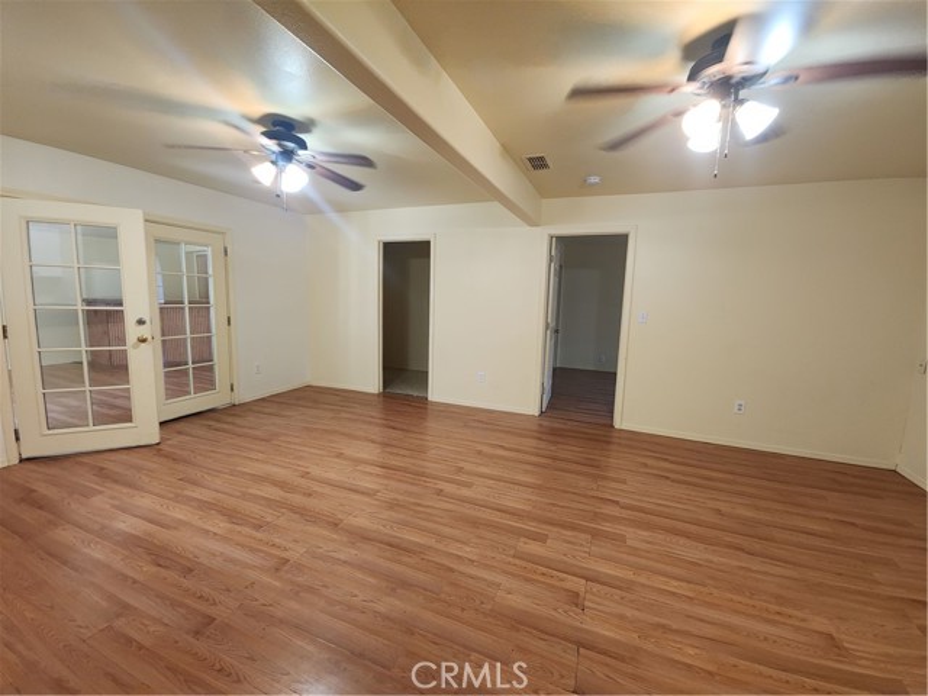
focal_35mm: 13
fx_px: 349
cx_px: 464
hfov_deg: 106.2
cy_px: 348
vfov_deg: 89.9
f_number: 2.2
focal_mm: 2.2
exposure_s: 1/60
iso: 320
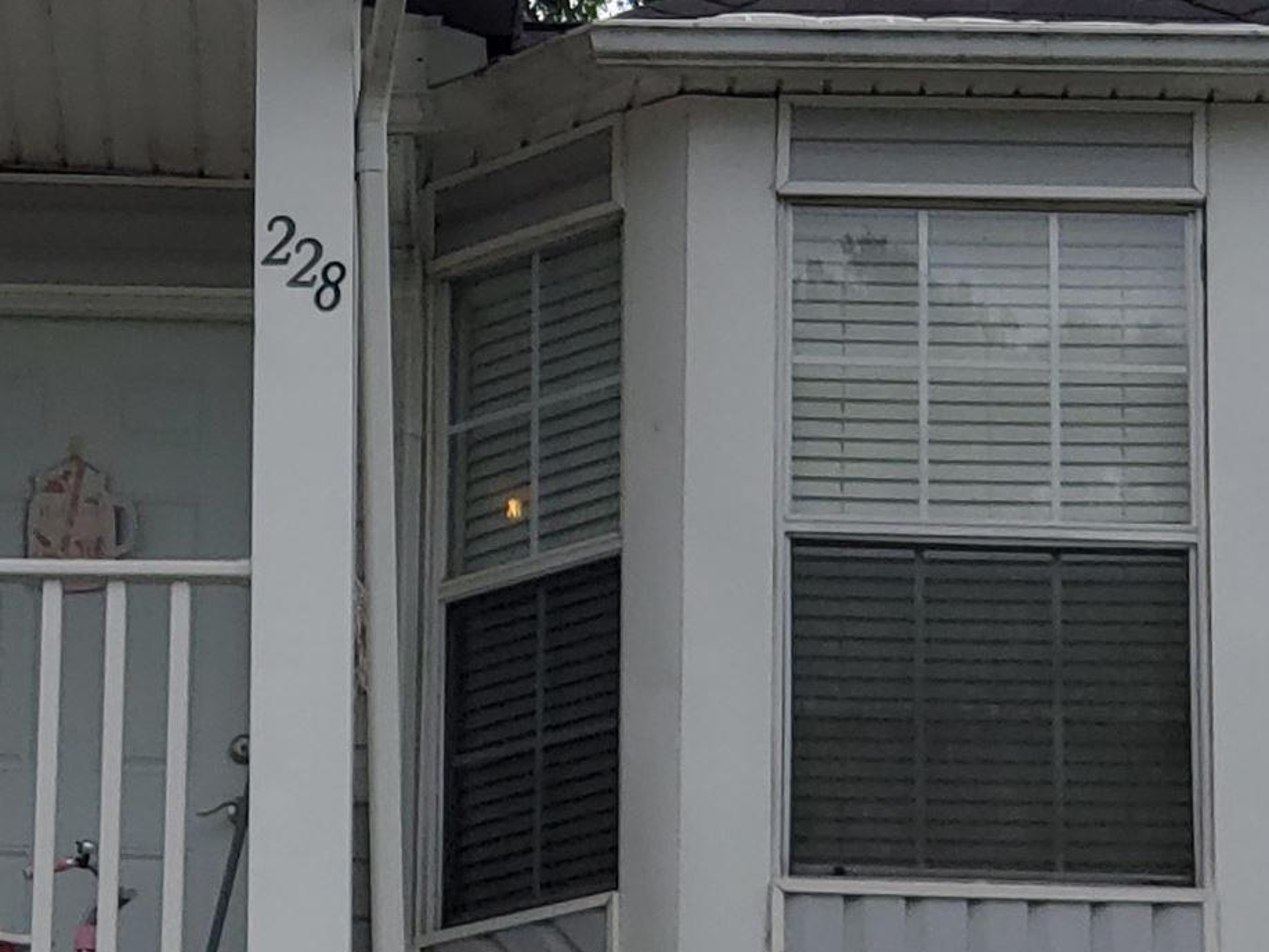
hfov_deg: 16.8
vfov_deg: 12.7
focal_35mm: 116
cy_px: 188
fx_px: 4254
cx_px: 265
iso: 50
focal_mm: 6
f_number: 2.4
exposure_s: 1/1387
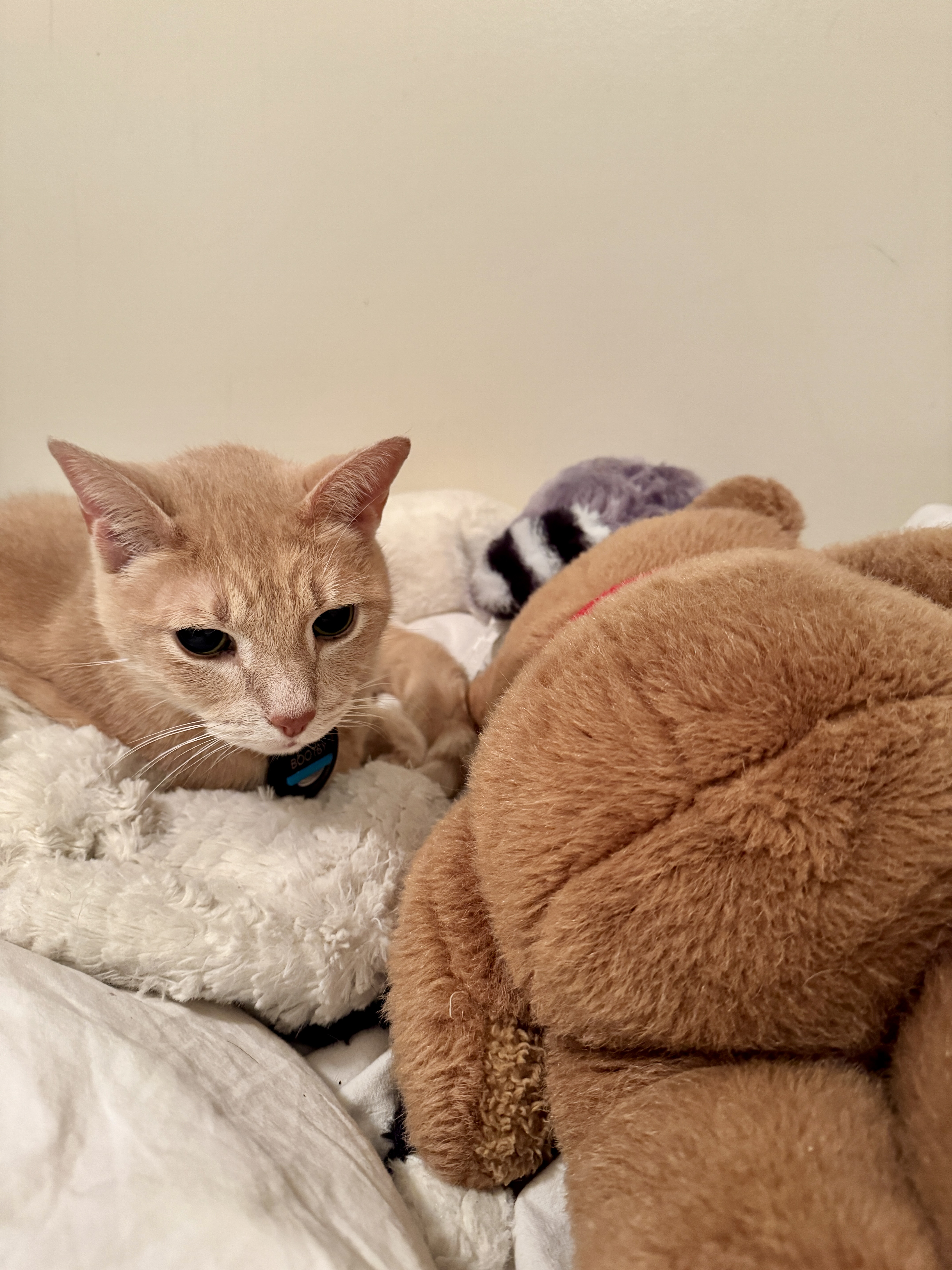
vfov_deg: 71.6
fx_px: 880
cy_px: 635
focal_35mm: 24
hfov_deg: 56.8
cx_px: 476
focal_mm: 6.76
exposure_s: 1/40
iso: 800
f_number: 1.78
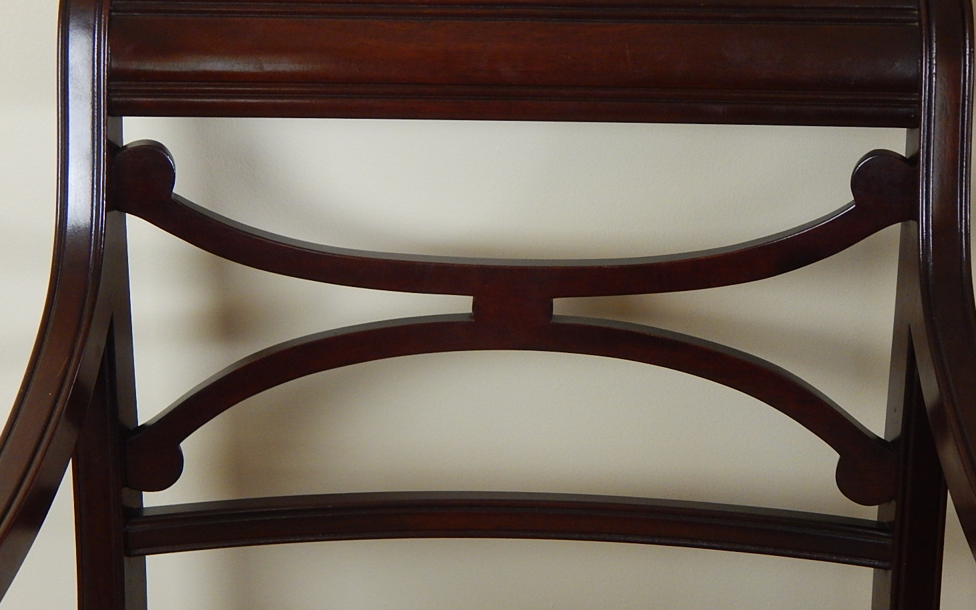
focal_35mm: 80
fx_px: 2128
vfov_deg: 16.3
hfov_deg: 25.8
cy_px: 282
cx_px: 524
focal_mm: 12.3
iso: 400
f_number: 4.1
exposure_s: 1/25
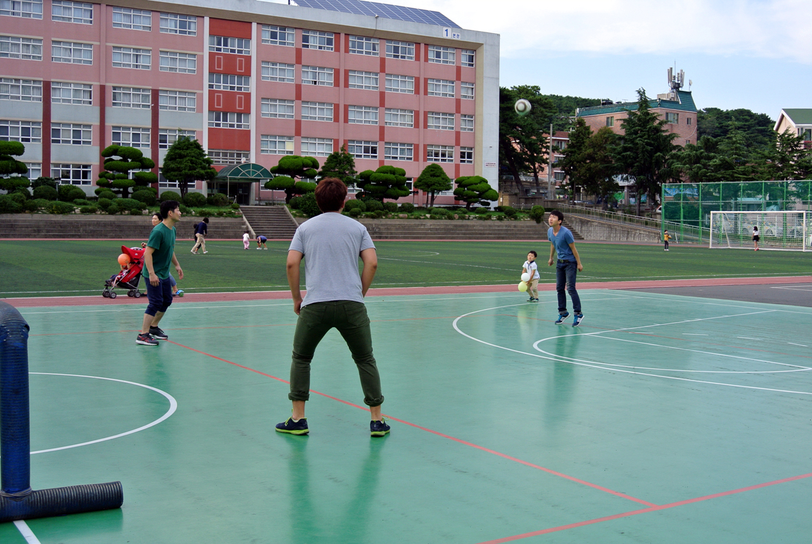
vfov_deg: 31.3
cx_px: 406
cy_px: 272
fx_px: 971
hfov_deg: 45.4
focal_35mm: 43
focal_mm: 16.1
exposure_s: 1/250
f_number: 4.2
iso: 110
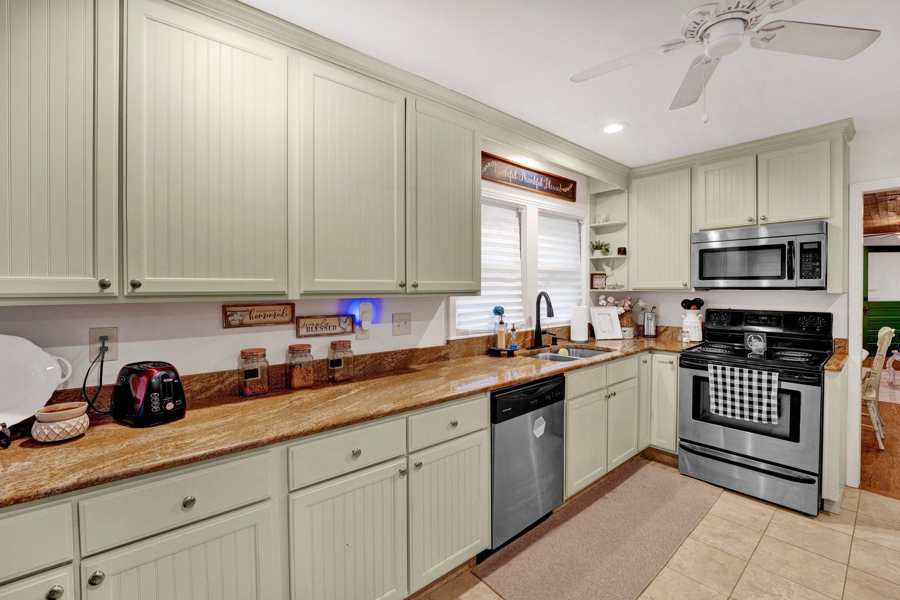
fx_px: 385
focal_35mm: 15
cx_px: 450
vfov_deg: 75.8
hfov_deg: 98.9
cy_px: 300
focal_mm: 15.4
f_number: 8
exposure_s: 1/13
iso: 1000
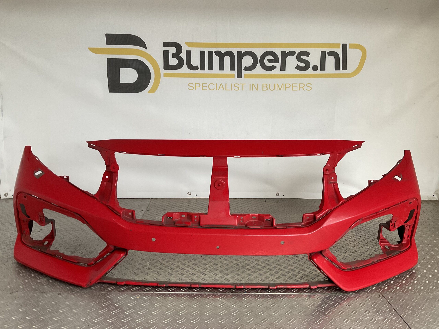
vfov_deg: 48.2
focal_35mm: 29
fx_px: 368
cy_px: 164
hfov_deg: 61.7
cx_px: 220
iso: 64
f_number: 1.8
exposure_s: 1/60
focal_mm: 3
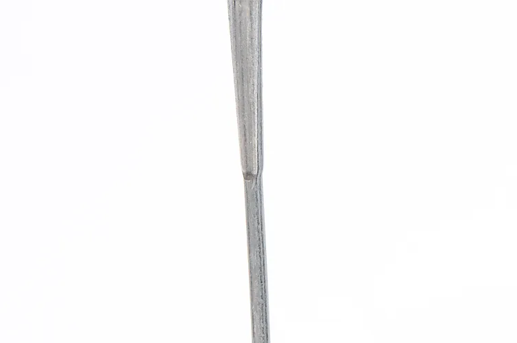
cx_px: 396
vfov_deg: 3.2
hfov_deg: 4.7
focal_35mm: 435
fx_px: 6239
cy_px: 204
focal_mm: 170
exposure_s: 1/90
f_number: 16
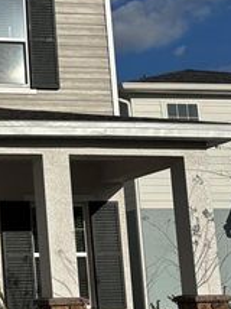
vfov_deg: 24.1
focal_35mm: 81
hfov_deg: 16.5
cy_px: 160
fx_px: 722
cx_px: -116
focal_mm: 5.96
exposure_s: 1/7692
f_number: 1.6
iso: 50
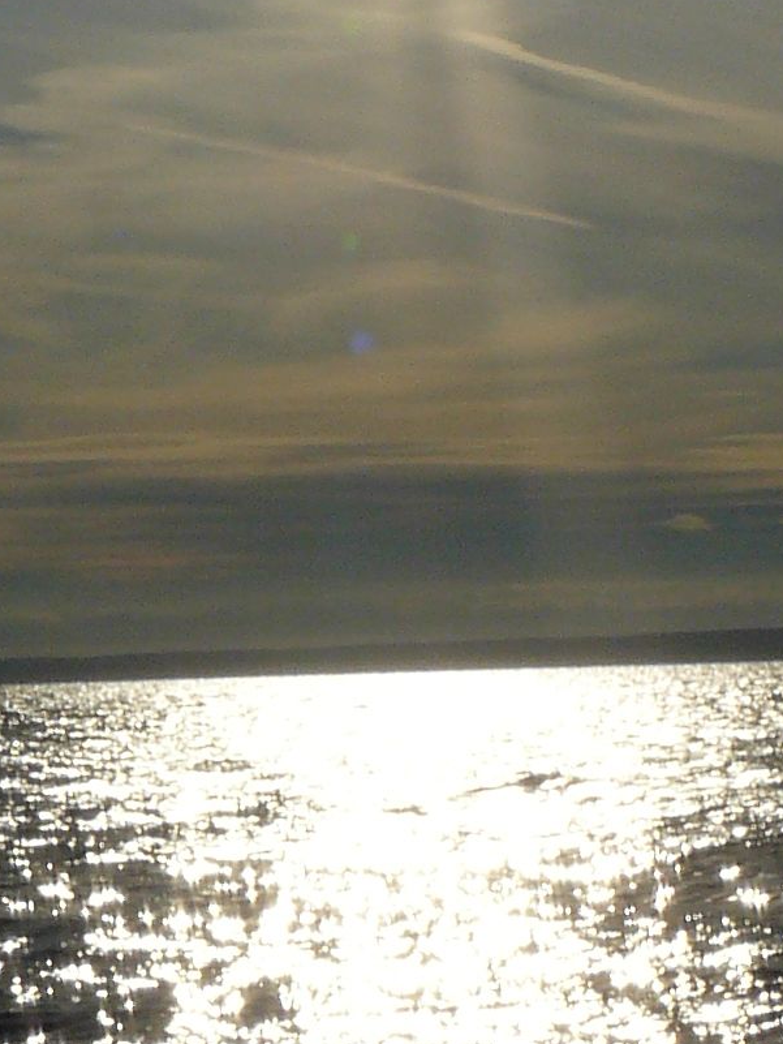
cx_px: 362
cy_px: 654
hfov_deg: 10.7
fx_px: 4161
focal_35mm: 138
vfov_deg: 14.3
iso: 100
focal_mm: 6
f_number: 8
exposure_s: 1/2000
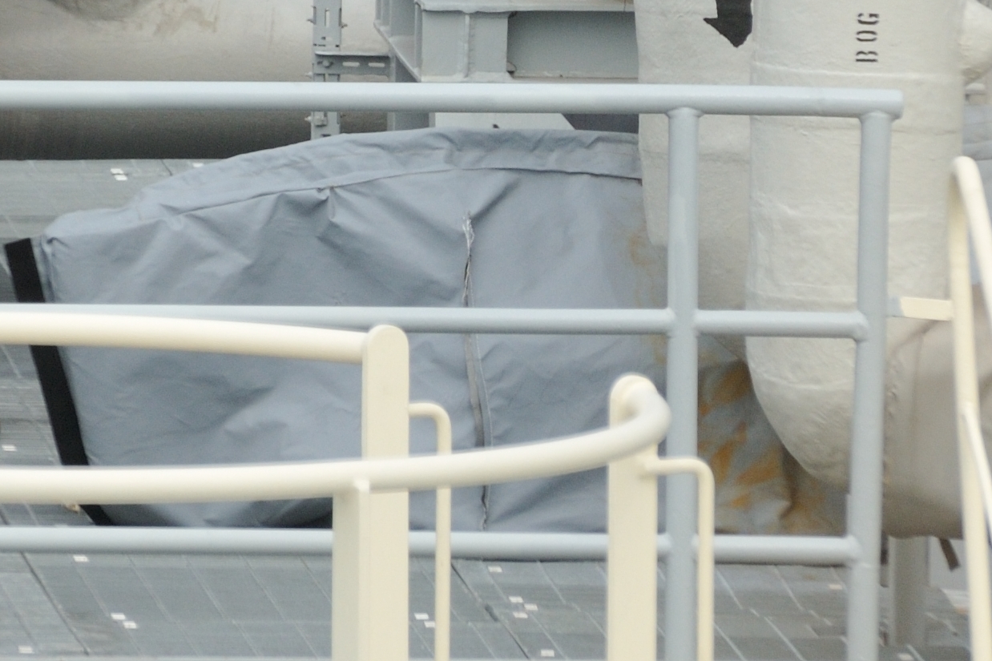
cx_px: -837
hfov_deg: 2.1
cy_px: -526
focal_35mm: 977
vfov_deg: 1.4
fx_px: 26916
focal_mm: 200
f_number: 6.3
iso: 320
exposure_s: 1/640
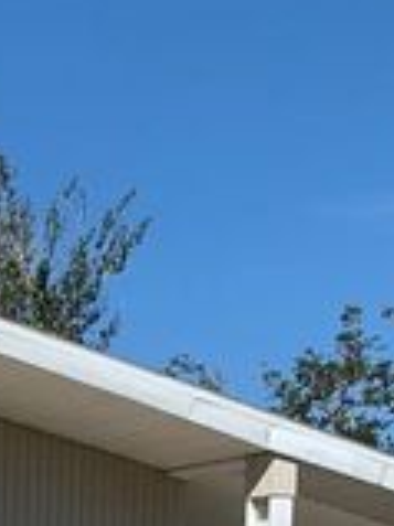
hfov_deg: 12.7
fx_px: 1656
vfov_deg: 15.8
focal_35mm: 109
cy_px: 901
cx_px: -228
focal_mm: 4.25
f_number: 1.8
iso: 25
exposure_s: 1/3650
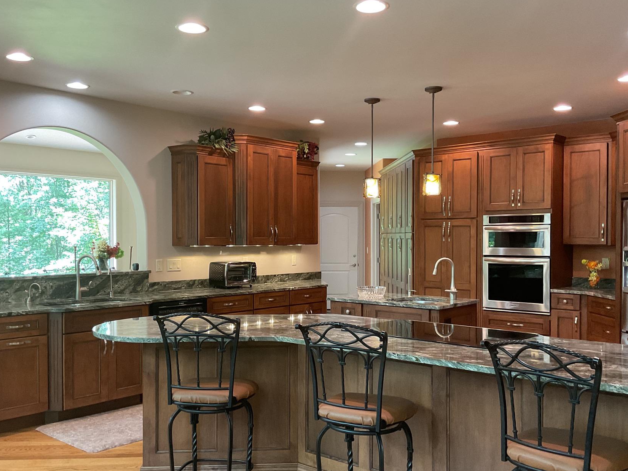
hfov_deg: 51.4
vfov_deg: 39.6
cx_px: 321
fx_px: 653
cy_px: 253
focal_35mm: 36
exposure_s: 1/60
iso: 125
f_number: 1.8
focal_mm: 3
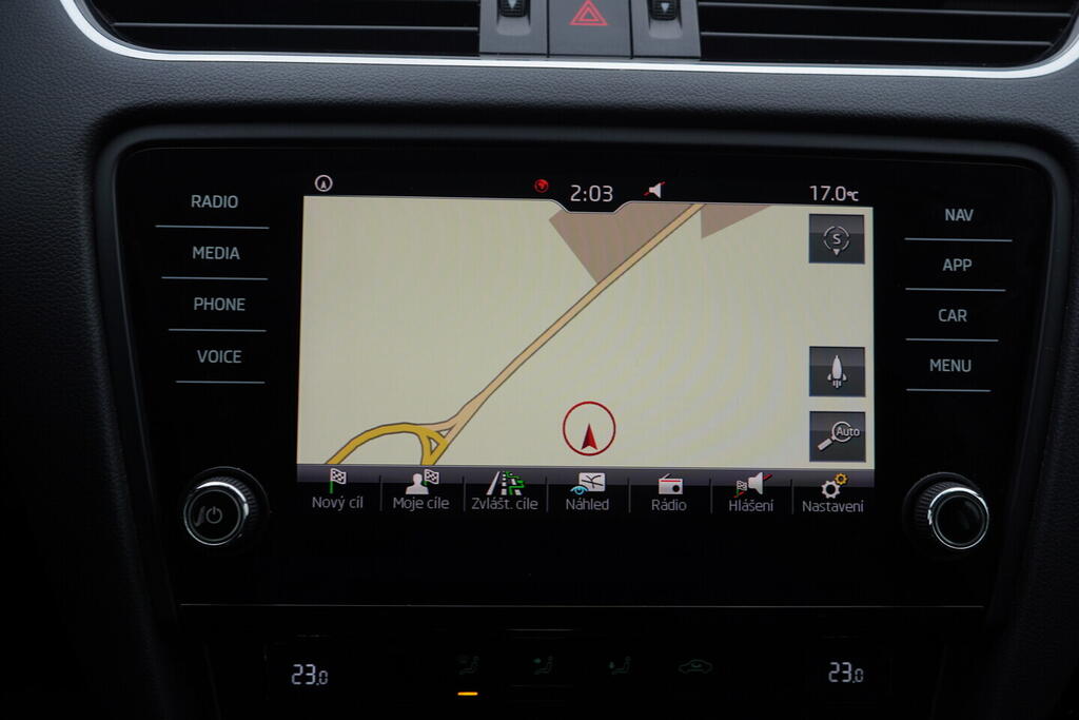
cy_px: 360
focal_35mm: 36
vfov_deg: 36.9
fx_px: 1079
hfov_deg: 53.1
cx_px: 540
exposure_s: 1/80
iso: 125
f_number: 4
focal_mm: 24
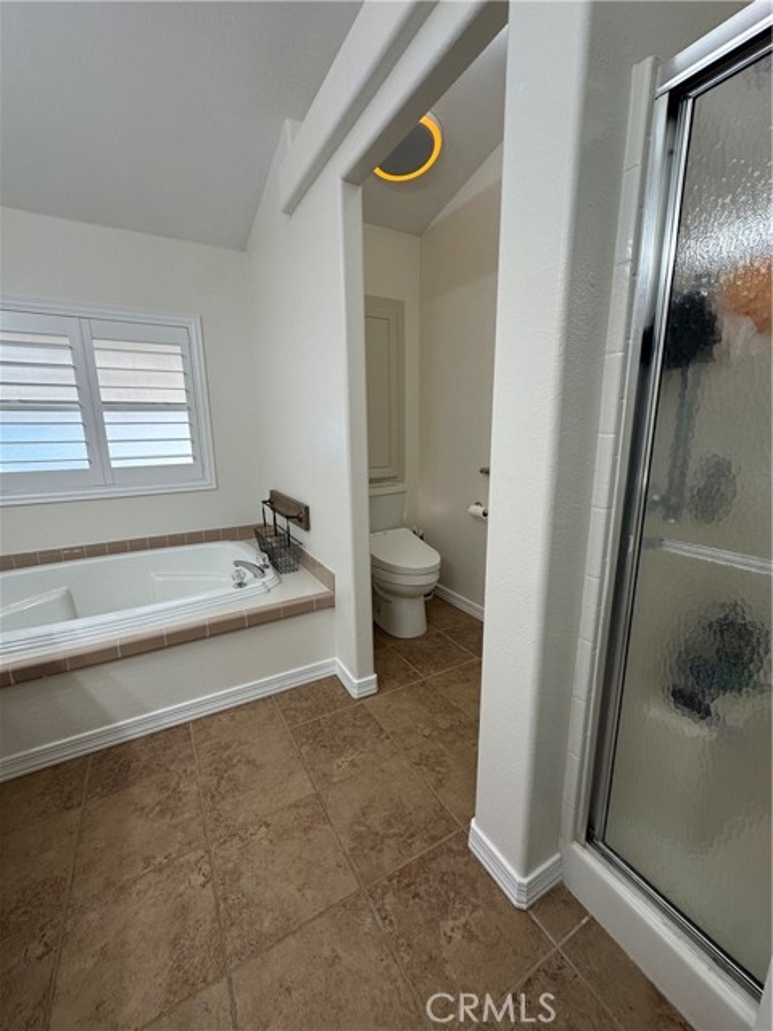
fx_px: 417
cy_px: 516
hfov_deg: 85.7
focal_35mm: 14
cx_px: 386
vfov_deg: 102.1
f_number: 2.2
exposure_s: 1/120
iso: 100
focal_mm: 2.22
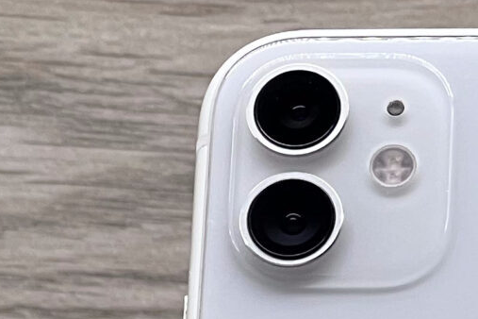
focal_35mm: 404
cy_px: 679
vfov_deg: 3.4
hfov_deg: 5.1
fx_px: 5364
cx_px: 479
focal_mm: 9
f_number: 2.8
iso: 64
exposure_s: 1/100
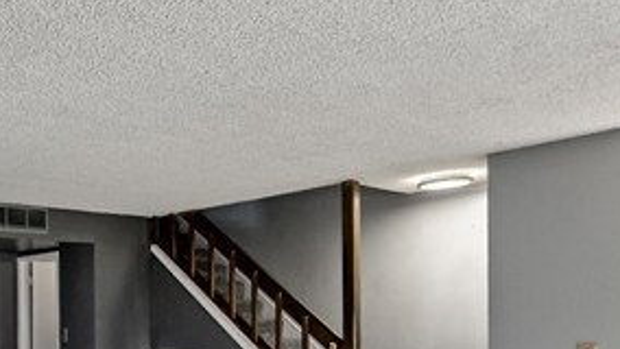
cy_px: 317
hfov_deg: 51.8
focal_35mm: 33
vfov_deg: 33.7
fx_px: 543
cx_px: 52
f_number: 3.5
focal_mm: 14
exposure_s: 1/160
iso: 1250
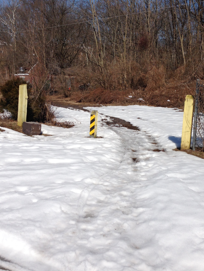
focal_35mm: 42
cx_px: 103
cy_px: 124
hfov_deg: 34.3
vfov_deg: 44.8
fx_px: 330
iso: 50
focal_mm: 4.12
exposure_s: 1/3876
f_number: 2.4
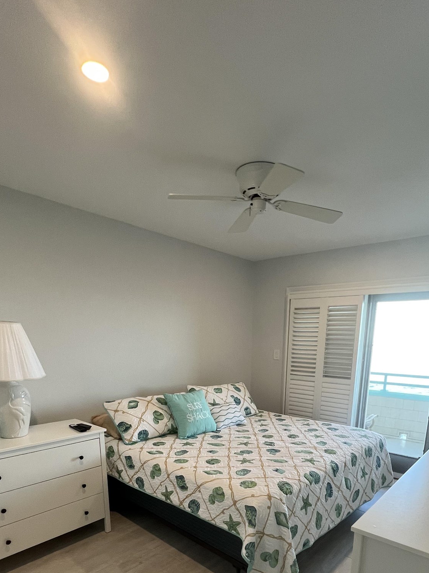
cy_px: 426
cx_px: 242
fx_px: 331
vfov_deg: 76.1
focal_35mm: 20
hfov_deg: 65.7
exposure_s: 1/120
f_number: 1.8
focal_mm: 1.57
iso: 200
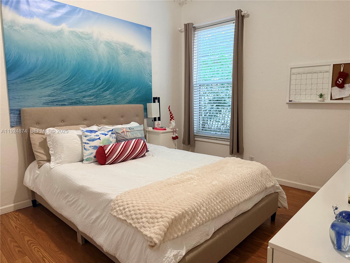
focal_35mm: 24
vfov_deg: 56.8
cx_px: 175
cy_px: 132
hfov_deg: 71.6
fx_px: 243
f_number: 1.78
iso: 640
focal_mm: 6.76
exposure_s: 1/60
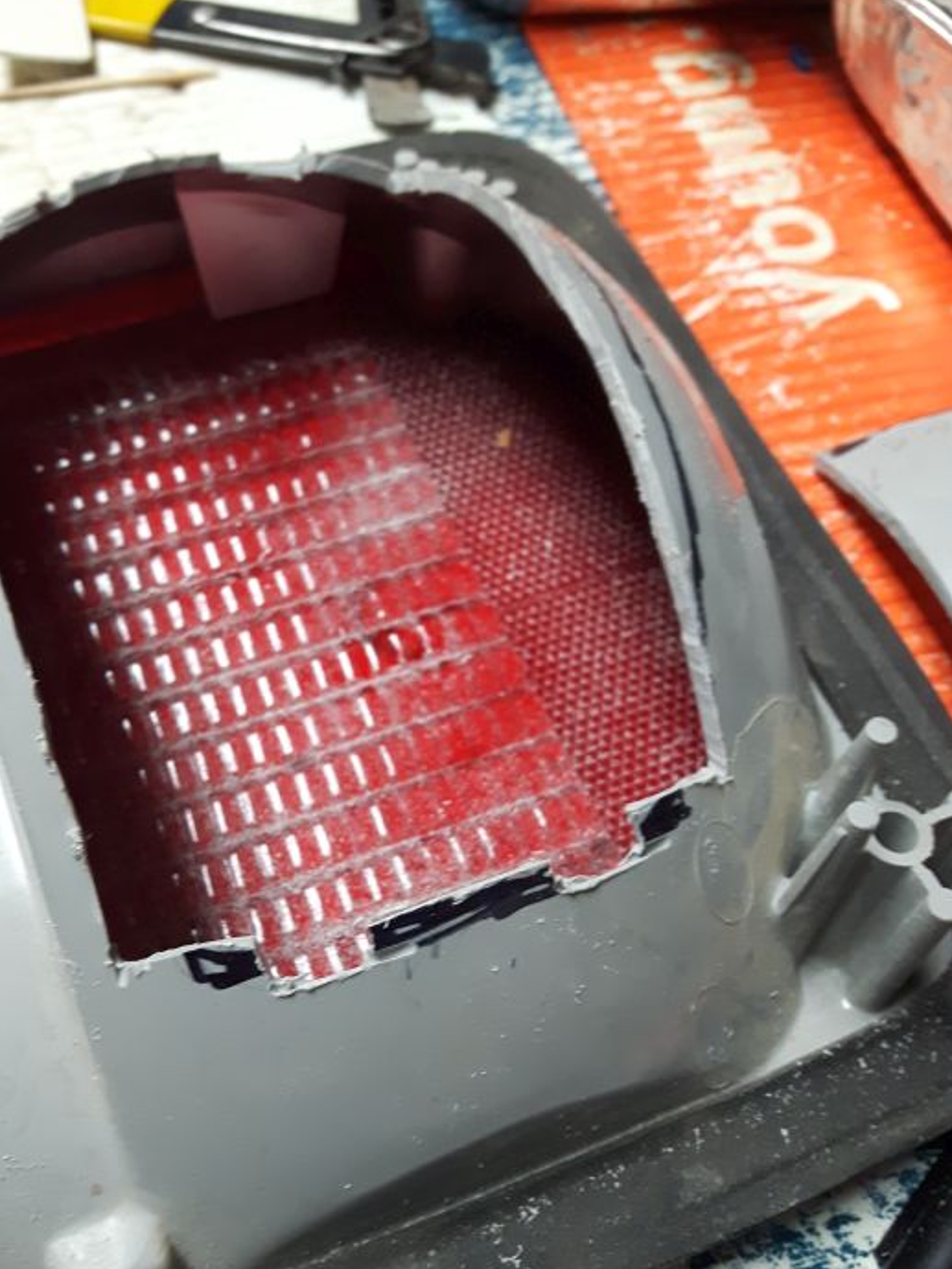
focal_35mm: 36
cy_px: 681
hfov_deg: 39.6
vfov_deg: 51.3
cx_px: 405
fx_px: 1320
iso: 160
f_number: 1.9
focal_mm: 3.7
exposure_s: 1/33
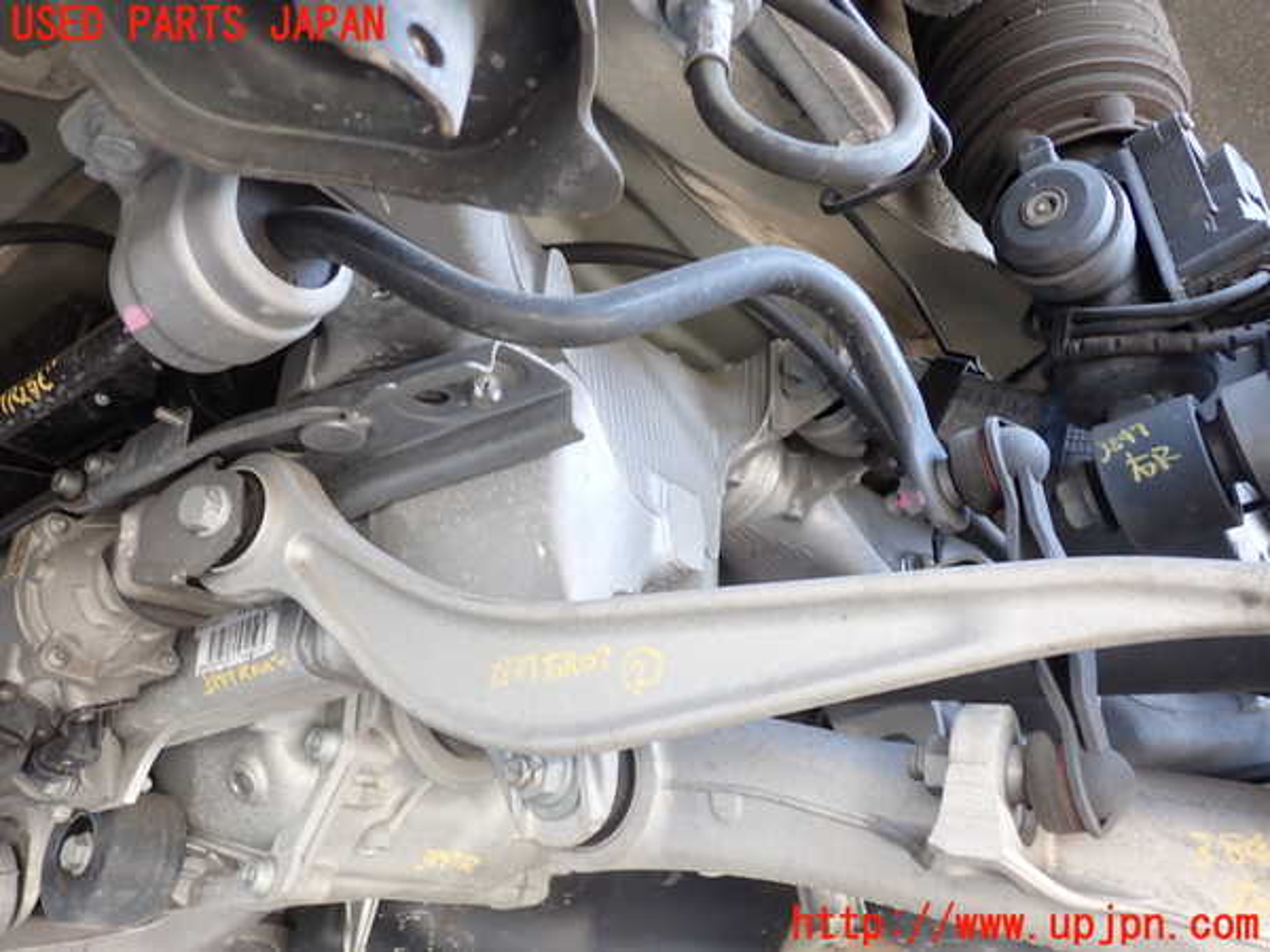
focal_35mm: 30
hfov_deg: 60.0
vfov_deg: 46.8
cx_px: 635
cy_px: 476
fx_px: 1101
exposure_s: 1/60
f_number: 2.3
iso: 200
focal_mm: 5.4
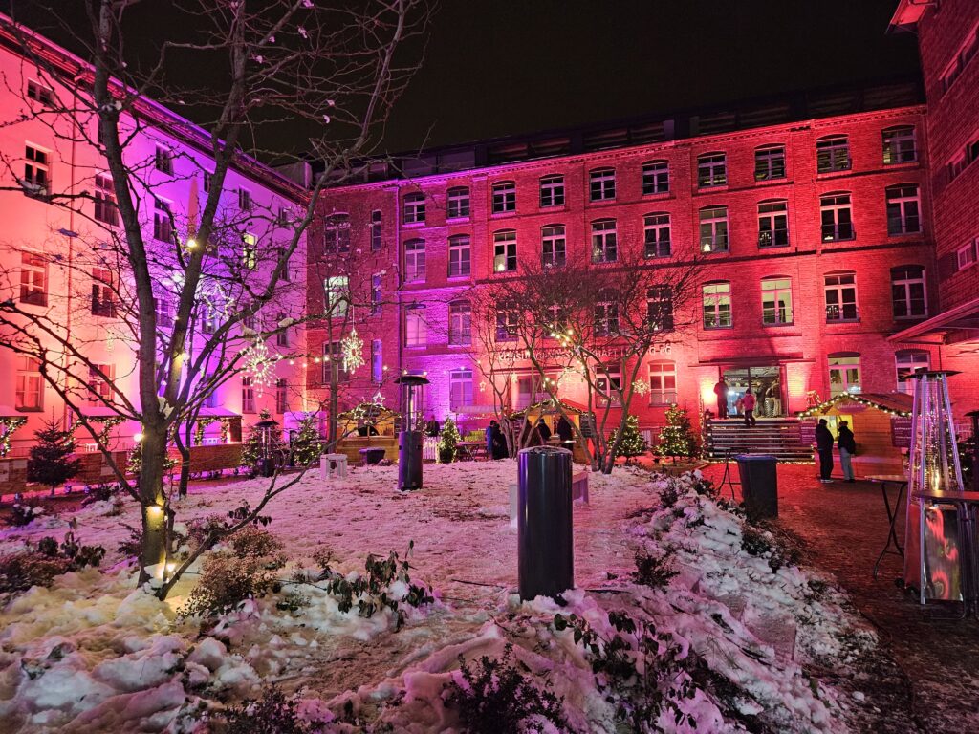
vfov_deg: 58.9
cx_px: 490
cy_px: 367
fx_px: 650
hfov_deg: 73.9
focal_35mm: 23
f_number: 1.8
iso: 1000
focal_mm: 5.4
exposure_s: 1/100
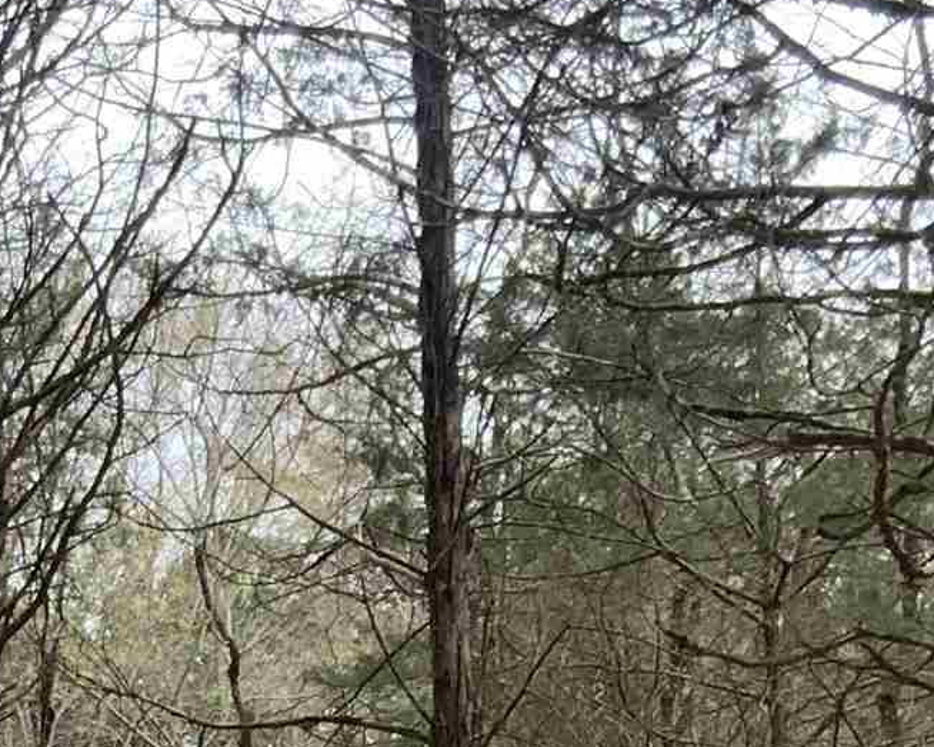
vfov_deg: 11.0
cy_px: 1235
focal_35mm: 133
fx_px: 3676
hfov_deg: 14.2
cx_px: -21
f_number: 1.8
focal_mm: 3
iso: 40
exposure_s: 1/122
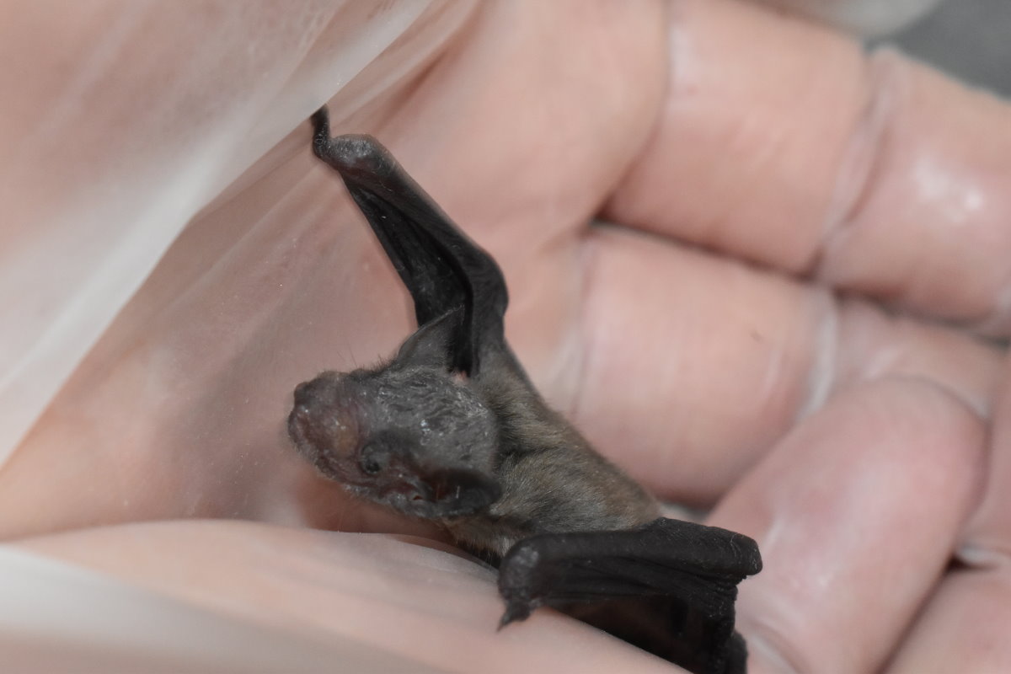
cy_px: 337
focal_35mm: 82
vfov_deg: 16.6
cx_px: 506
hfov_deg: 24.6
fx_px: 2317
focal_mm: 55
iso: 3200
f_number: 14
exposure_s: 1/60
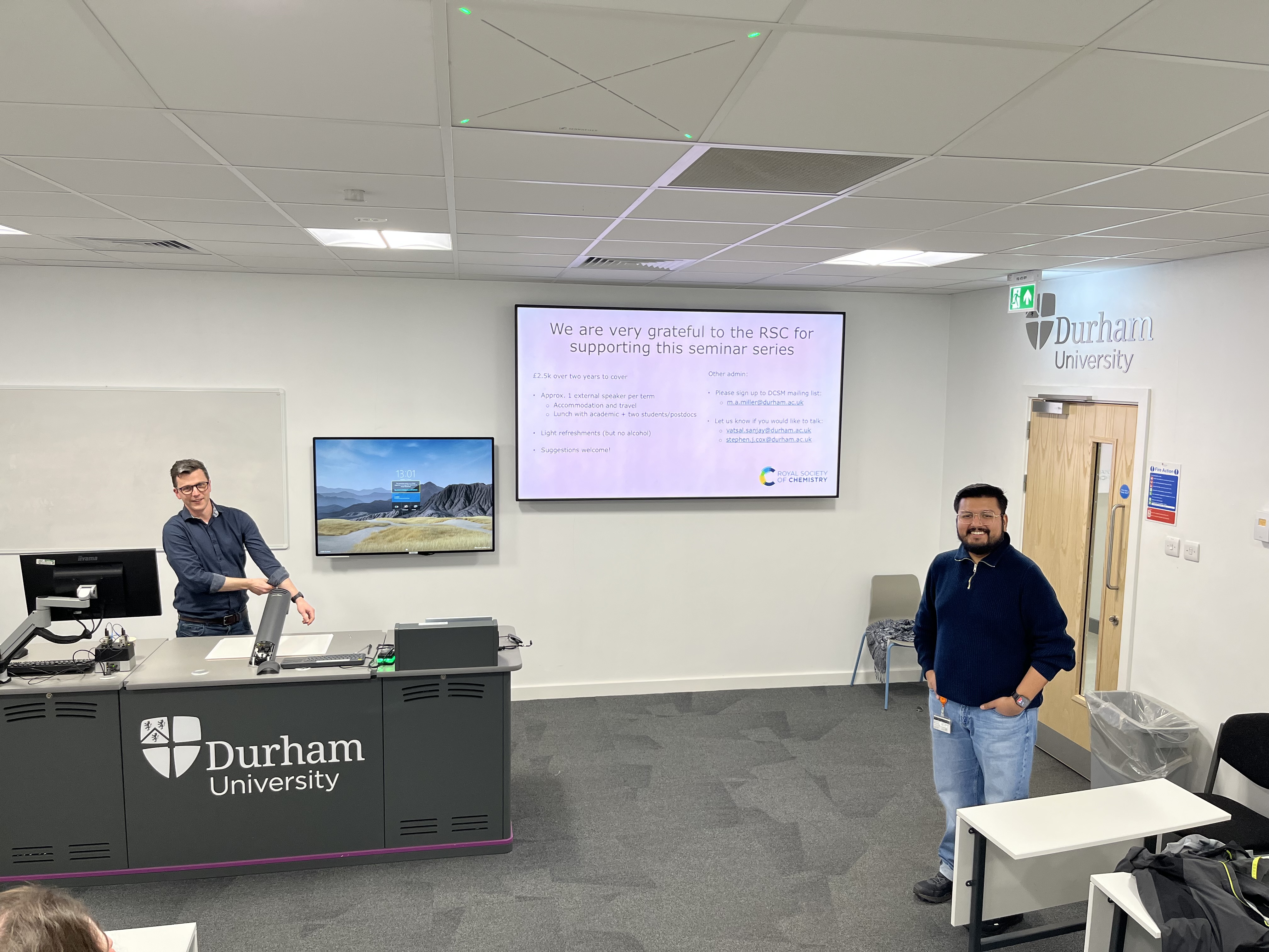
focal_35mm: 26
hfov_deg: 67.3
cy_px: 476
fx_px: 953
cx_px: 634
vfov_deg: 53.1
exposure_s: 1/100
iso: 80
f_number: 1.6
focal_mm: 5.1
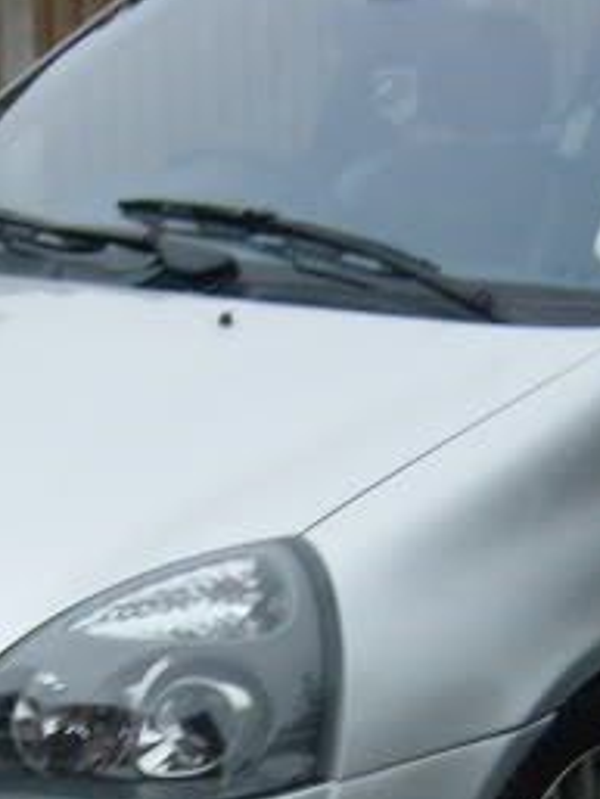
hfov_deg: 13.6
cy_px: 759
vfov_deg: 17.7
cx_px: 292
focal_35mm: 109
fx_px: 2517
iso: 160
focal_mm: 5.8
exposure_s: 1/45
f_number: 2.8
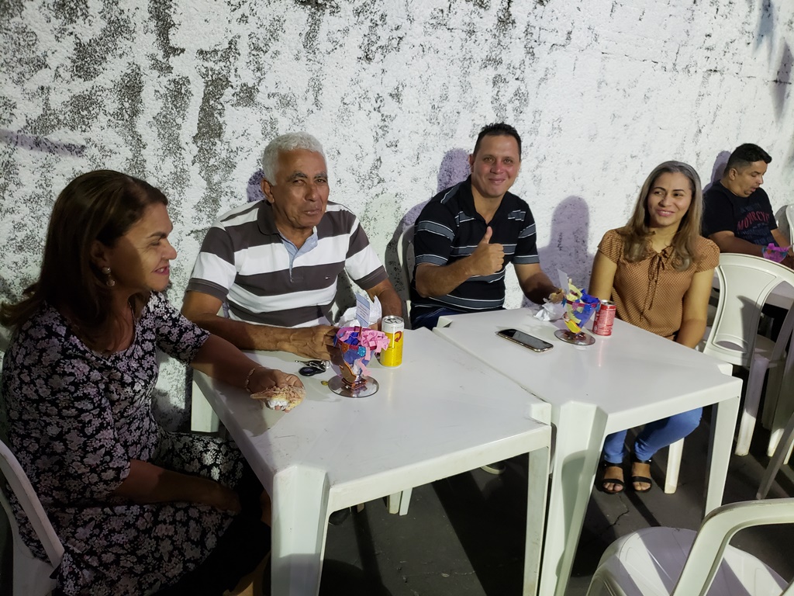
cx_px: 397
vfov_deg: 53.1
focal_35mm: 26
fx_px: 596
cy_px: 298
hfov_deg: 67.3
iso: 250
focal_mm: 4.3
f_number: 1.5
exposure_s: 1/30
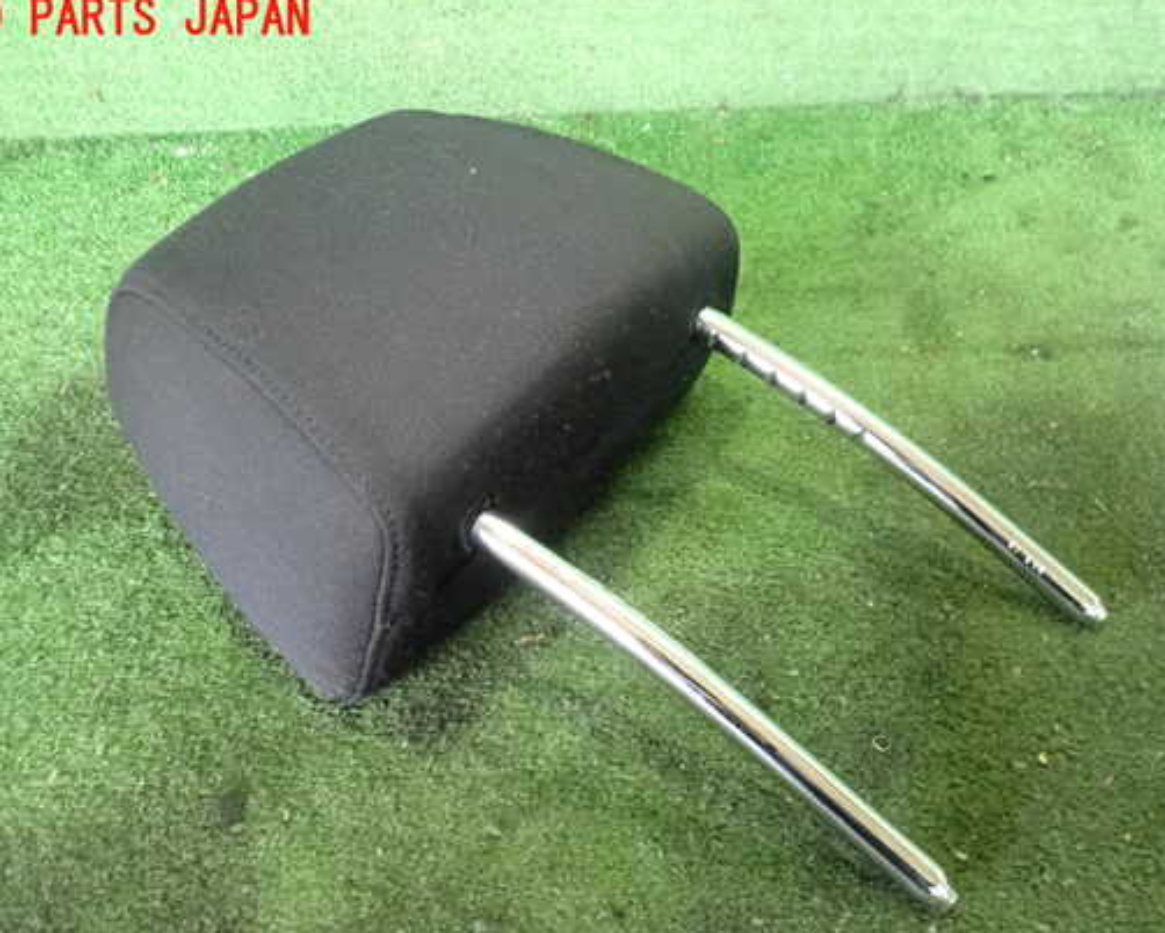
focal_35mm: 35
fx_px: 1207
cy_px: 513
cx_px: 585
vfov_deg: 42.2
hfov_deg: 51.5
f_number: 2.3
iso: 1600
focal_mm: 5.4
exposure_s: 1/80
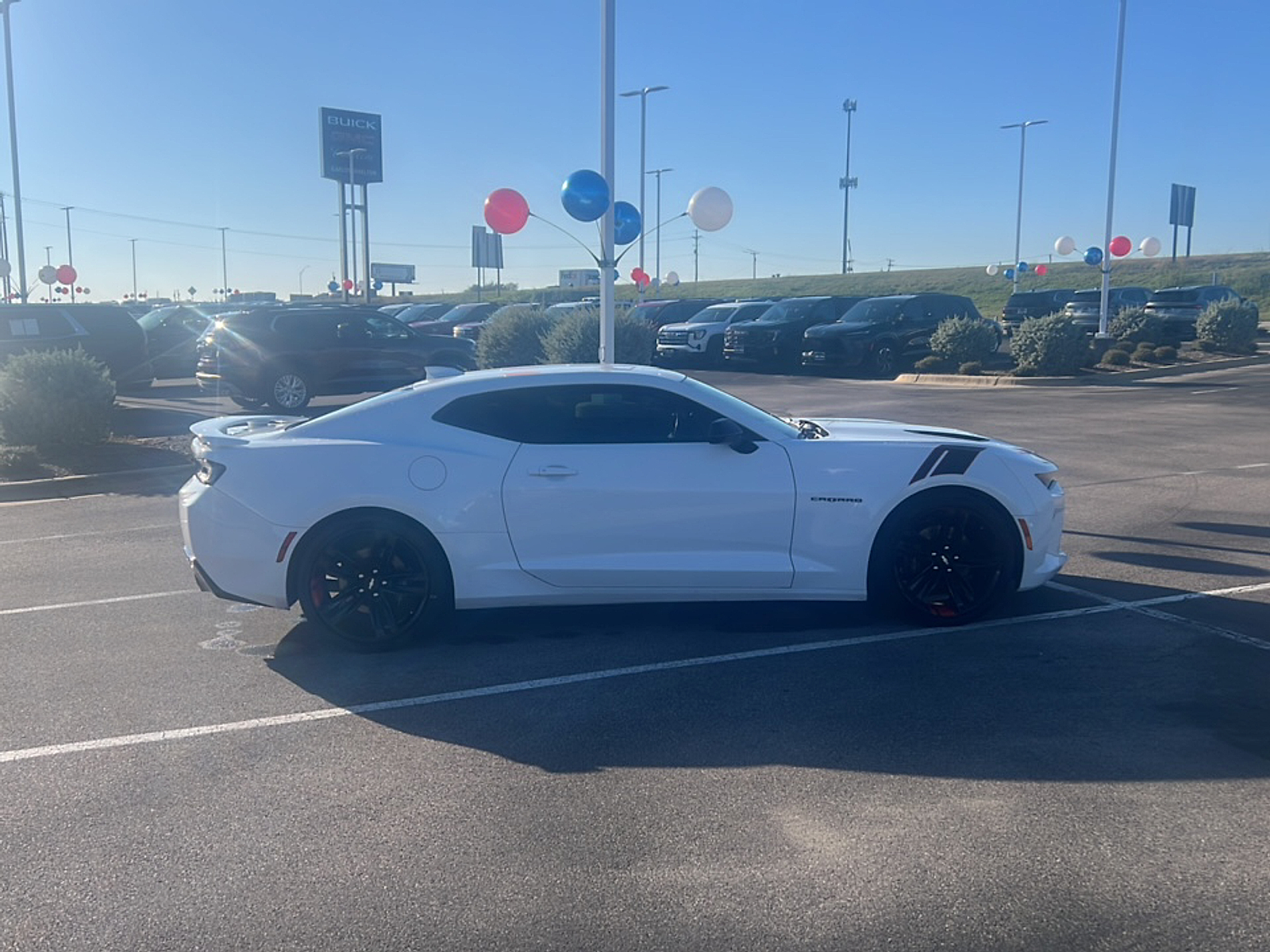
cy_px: 476
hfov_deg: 65.3
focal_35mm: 27
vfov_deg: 51.4
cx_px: 635
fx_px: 991
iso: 50
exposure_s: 1/4630
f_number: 1.5
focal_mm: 5.7
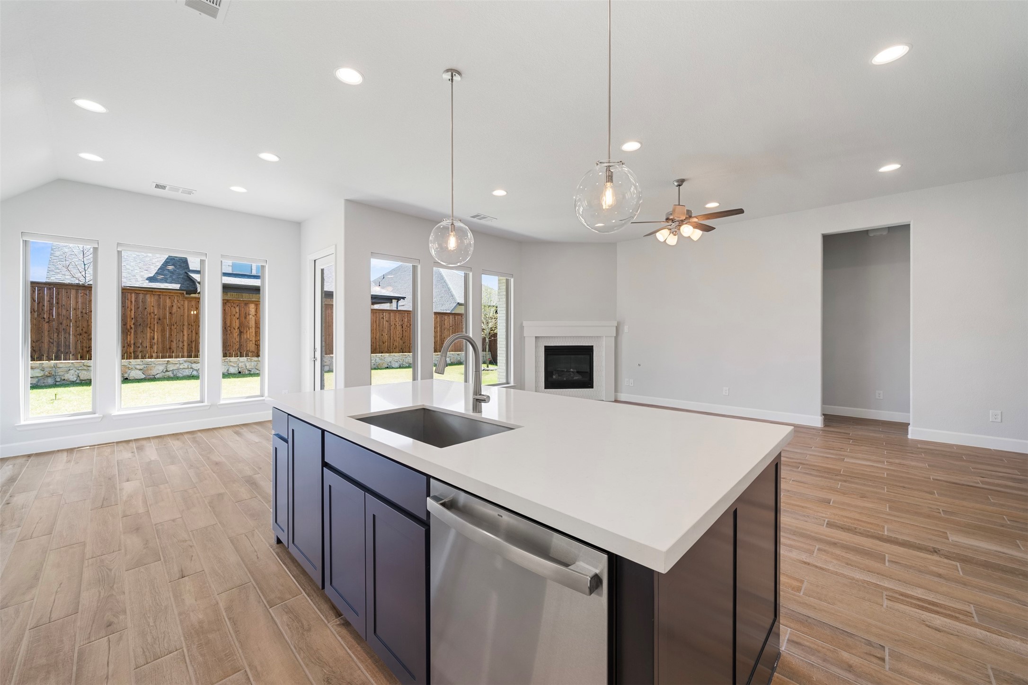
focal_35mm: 13
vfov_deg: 85.4
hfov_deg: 108.3
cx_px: 514
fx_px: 371
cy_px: 342
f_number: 8
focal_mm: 13
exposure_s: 1/2.5
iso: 250
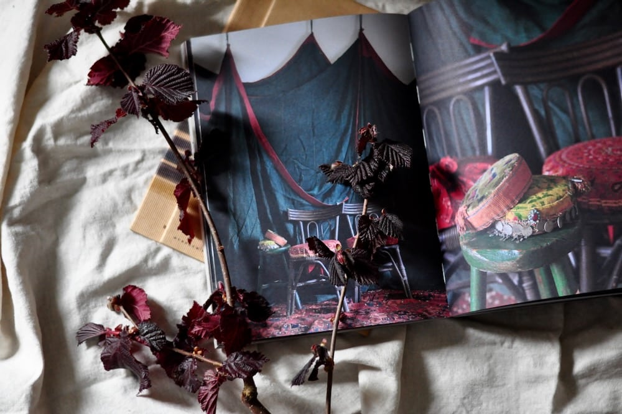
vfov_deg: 18.2
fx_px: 1295
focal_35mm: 75
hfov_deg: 27.0
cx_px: 311
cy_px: 207
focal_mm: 50
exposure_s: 1/125
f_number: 1.8
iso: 1250
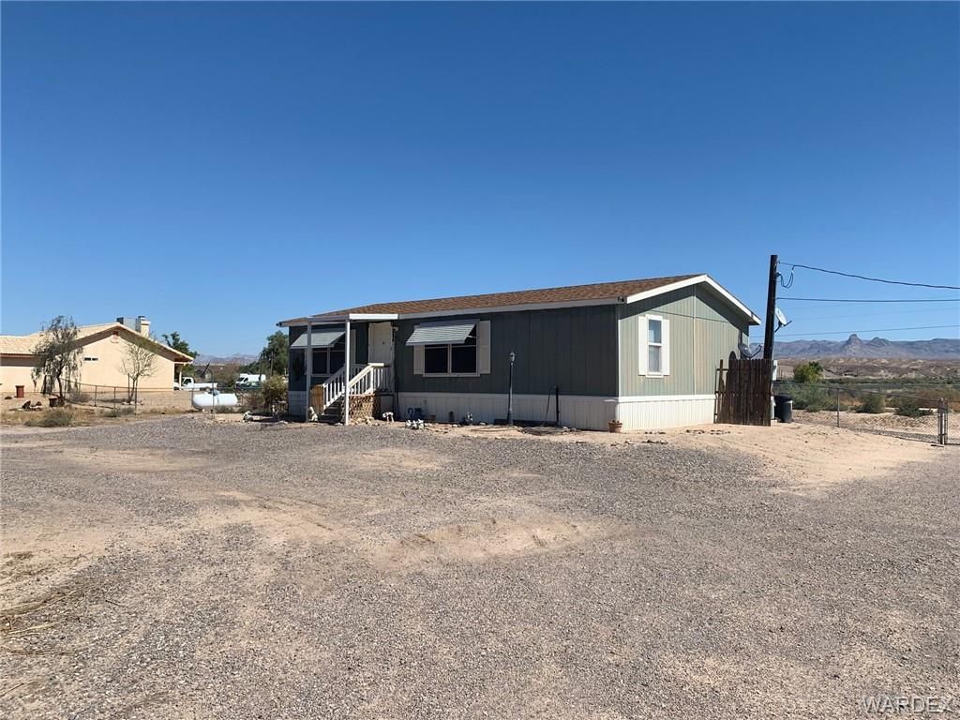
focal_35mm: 26
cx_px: 480
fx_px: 721
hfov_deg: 67.3
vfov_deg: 53.1
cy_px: 360
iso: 25
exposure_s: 1/3401
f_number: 1.8
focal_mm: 4.25
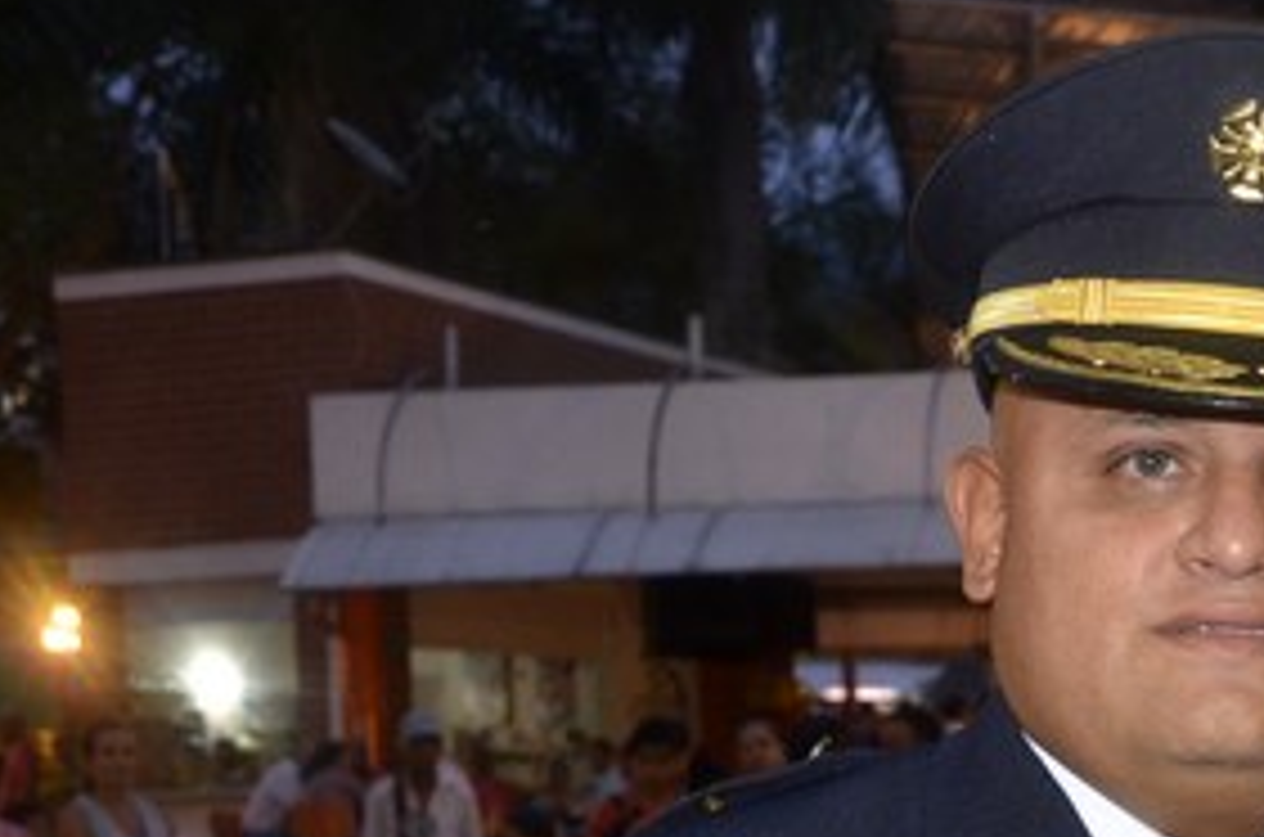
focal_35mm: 80
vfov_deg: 16.3
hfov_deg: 23.7
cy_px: 986
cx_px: 1412
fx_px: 2803
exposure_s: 1/60
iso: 800
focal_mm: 22
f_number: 3.8
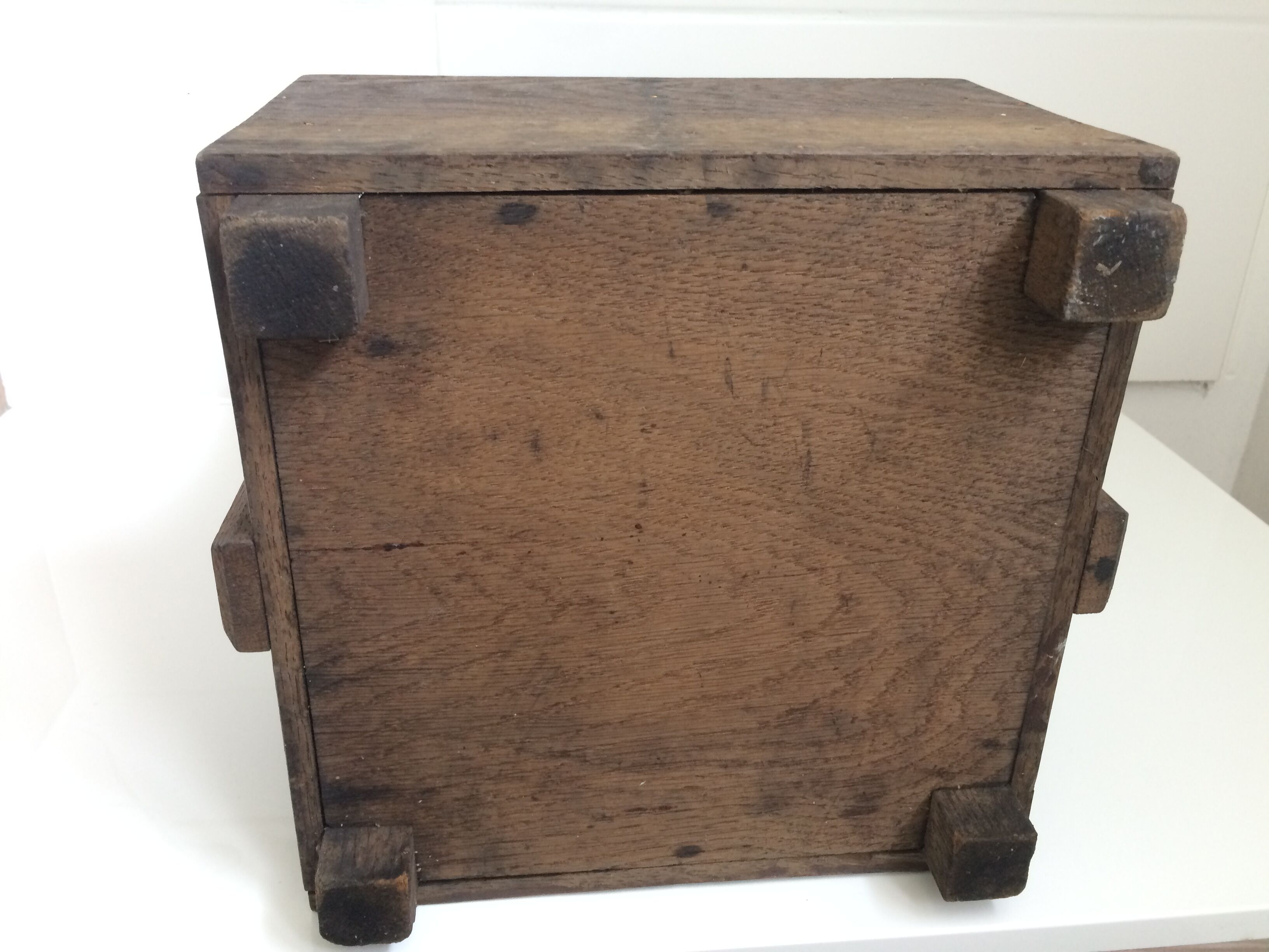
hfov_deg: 61.7
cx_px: 634
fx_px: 1063
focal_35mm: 29
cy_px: 476
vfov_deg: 48.2
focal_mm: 4.15
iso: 125
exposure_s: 1/33
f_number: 2.2
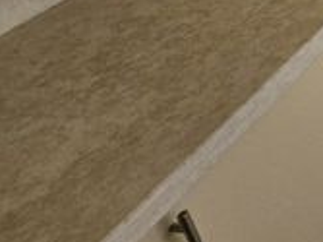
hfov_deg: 18.1
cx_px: 680
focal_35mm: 55
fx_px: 513
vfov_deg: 19.7
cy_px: -194
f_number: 2.2
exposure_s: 1/60
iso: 320
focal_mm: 2.2
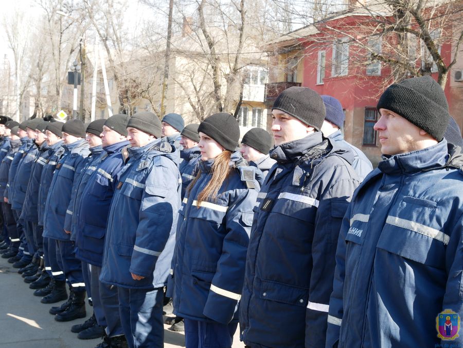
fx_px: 642
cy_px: 174
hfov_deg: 39.7
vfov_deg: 30.3
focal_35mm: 48
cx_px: 232
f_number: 5.6
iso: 200
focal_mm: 24
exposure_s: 1/125
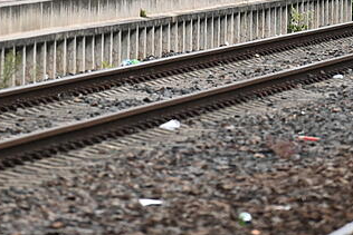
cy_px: -107
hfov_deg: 2.1
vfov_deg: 1.4
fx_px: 9604
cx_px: 169
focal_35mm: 979
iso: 180
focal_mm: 220
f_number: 6
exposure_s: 1/500
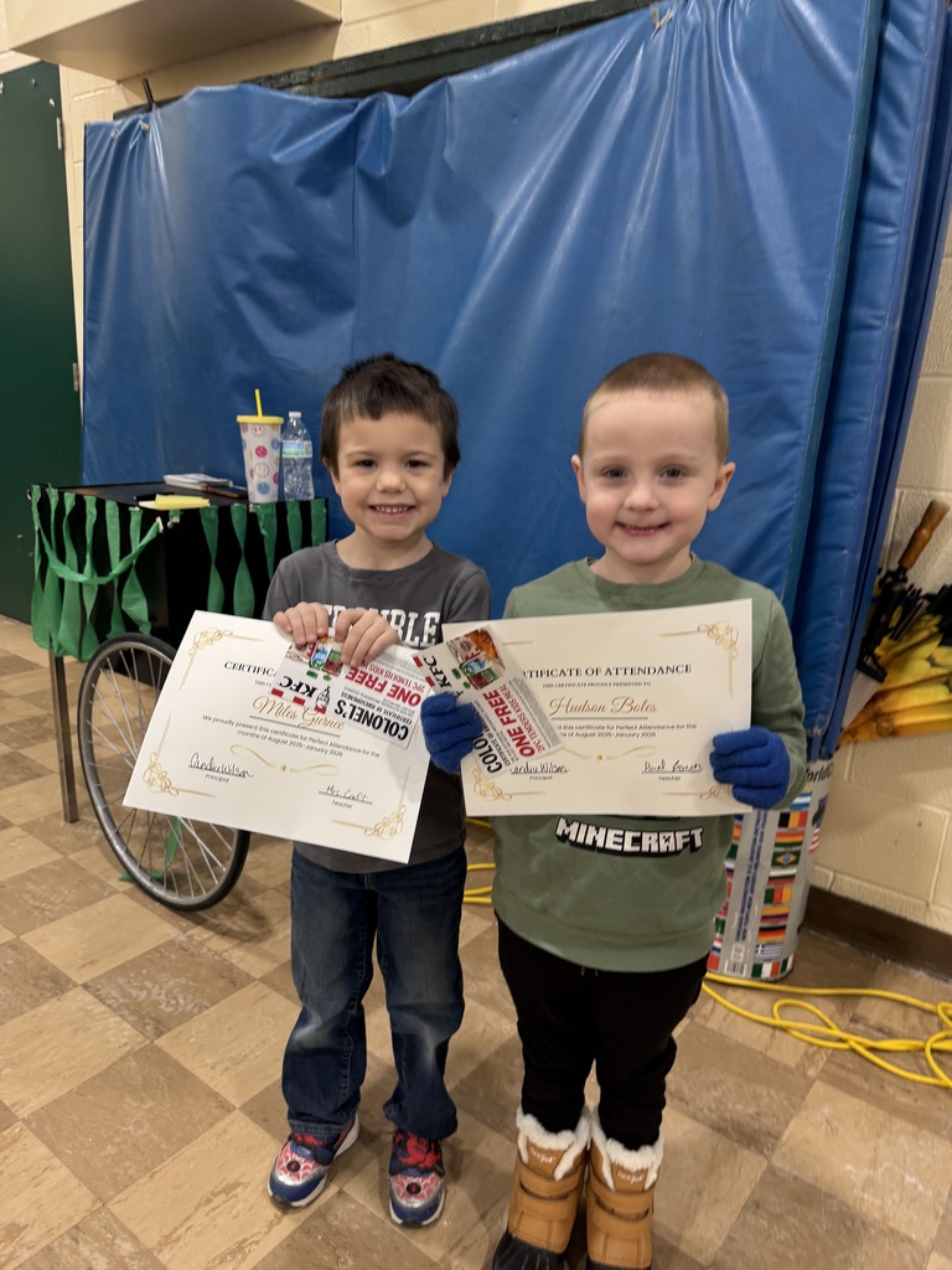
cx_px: 476
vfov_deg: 71.6
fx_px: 880
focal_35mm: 24
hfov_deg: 56.8
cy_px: 635
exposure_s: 1/60
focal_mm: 6.76
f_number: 1.78
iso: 125
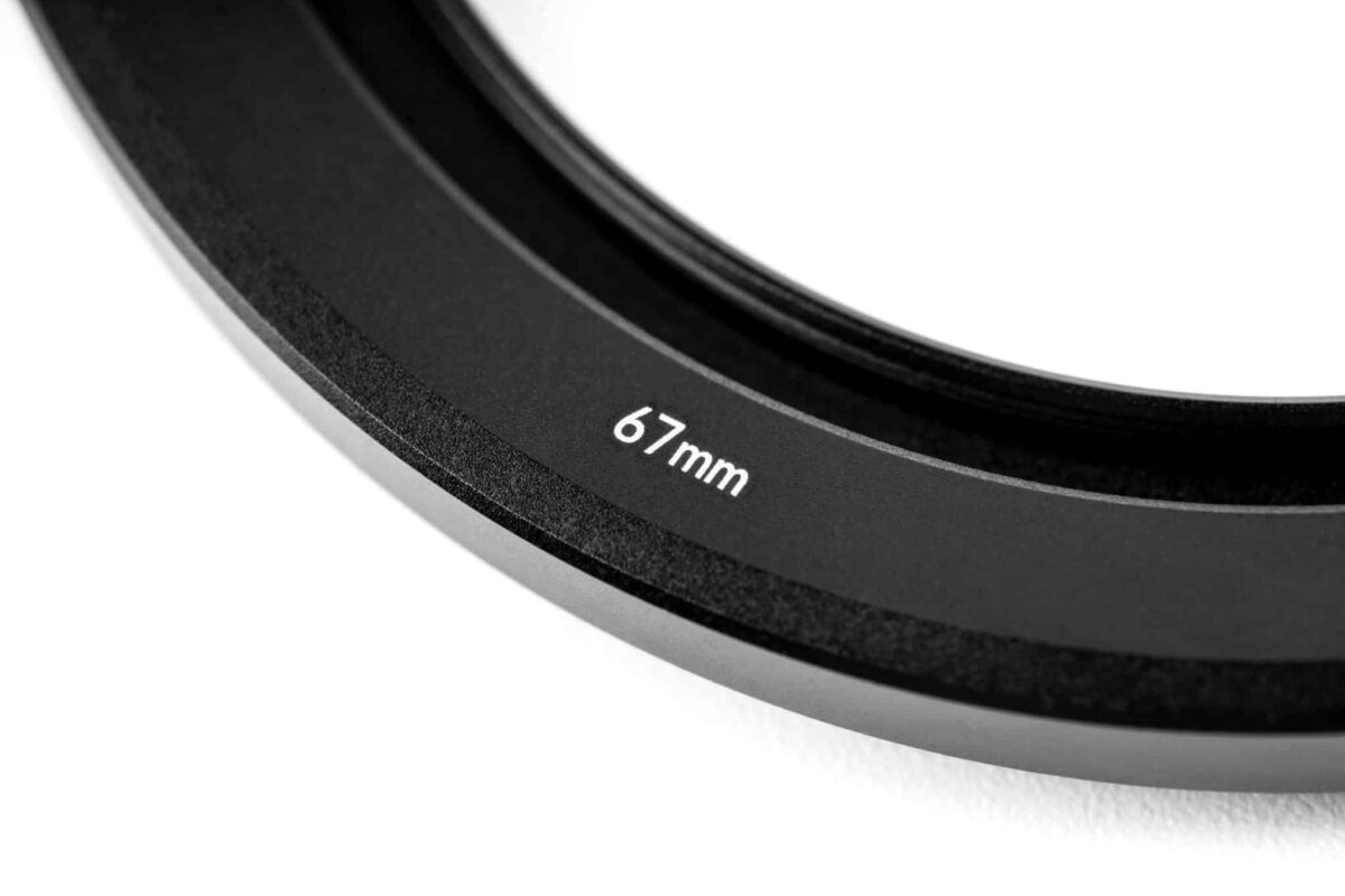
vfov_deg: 15.2
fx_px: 3362
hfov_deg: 22.6
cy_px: 448
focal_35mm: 90
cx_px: 672
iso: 100
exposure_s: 1/160
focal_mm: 90
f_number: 8
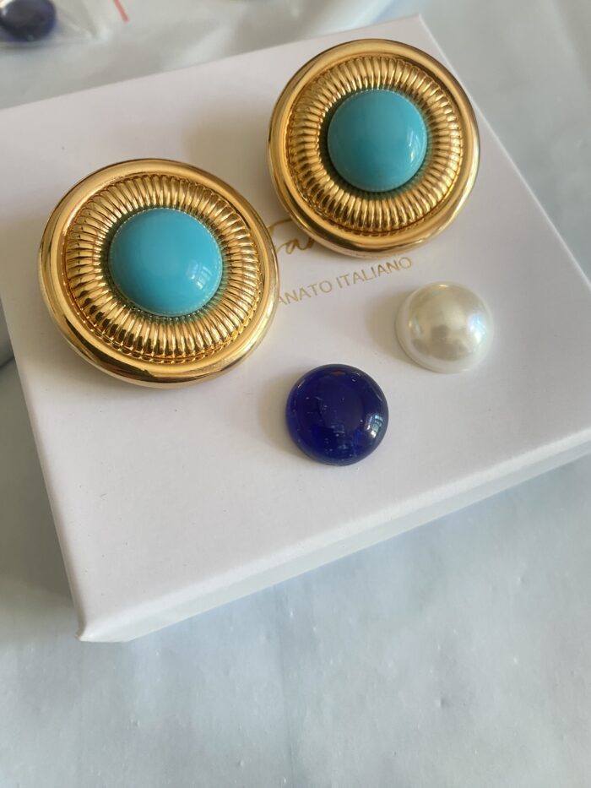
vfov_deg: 69.4
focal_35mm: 25
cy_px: 394
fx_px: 569
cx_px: 296
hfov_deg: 54.9
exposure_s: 1/60
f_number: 1.8
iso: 160
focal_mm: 4.25
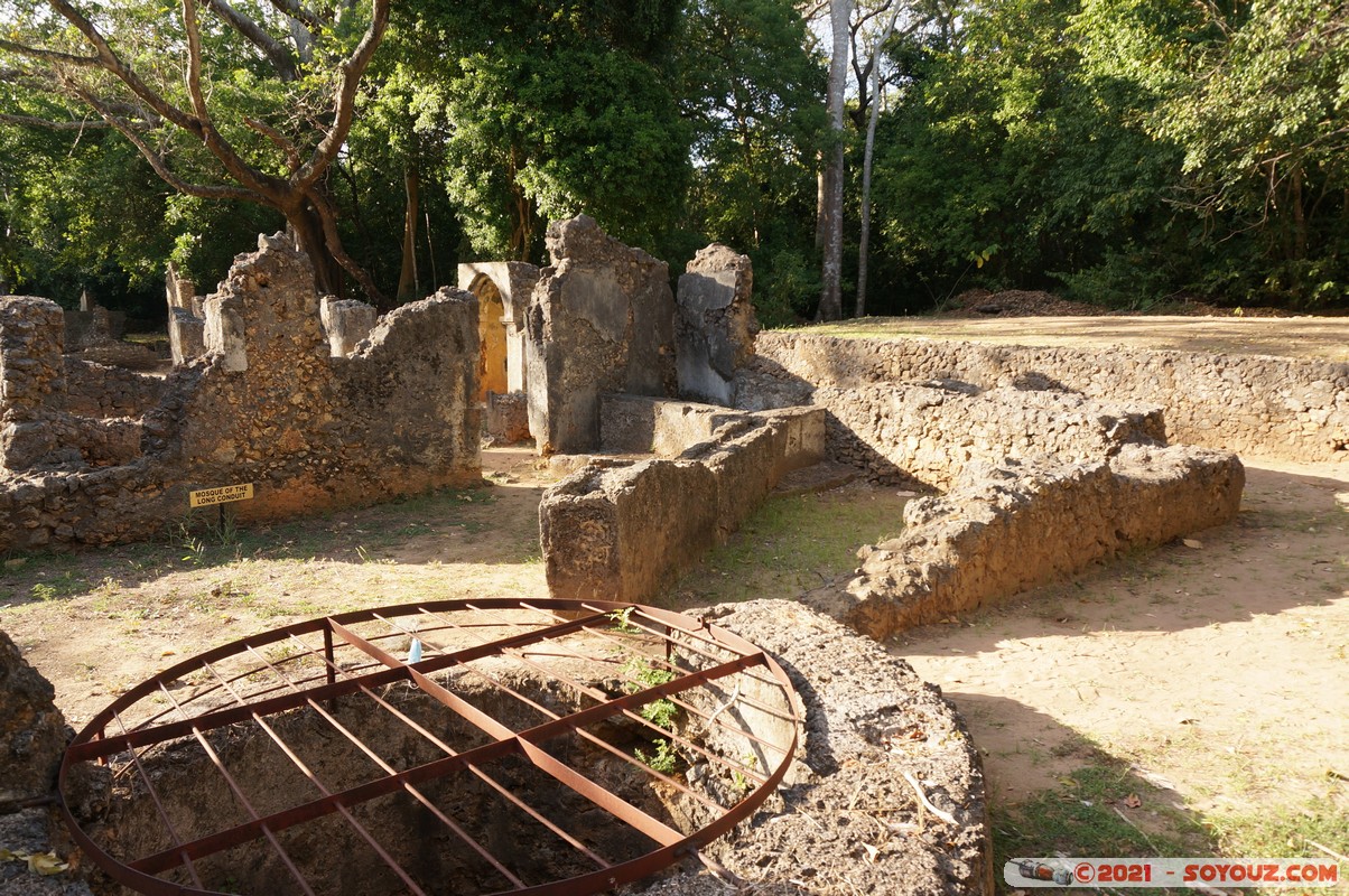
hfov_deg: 73.8
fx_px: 898
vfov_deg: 53.0
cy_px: 448
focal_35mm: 24
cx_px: 674
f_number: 5.6
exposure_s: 1/60
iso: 100
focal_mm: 16
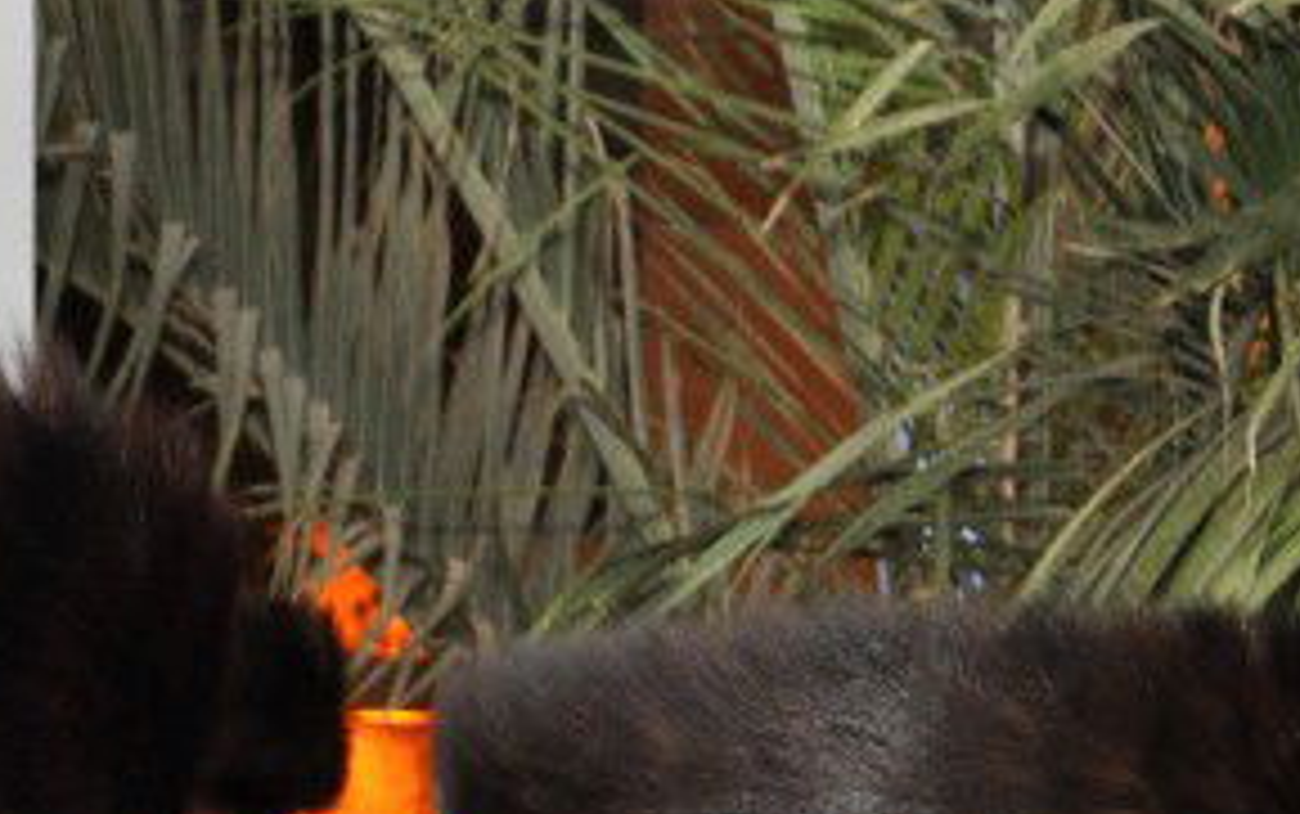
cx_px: 994
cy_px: 1601
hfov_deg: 12.2
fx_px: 6062
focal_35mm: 171
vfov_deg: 7.4
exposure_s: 1/60
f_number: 5.6
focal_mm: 28
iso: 640
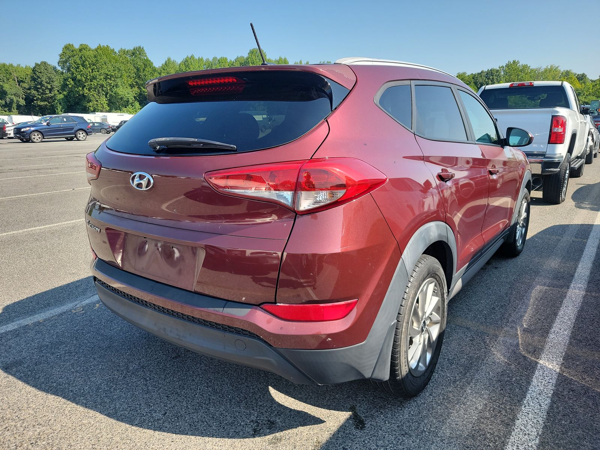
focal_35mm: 24
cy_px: 225
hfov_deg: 71.6
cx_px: 300
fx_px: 416
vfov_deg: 56.8
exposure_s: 1/391
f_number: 1.8
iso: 50
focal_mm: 6.7
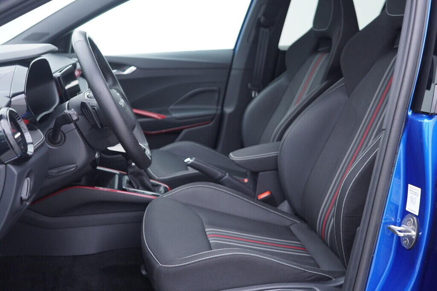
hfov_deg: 53.1
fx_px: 437
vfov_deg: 36.9
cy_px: 146
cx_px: 218
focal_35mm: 36
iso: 250
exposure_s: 1/40
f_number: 2.8
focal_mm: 24
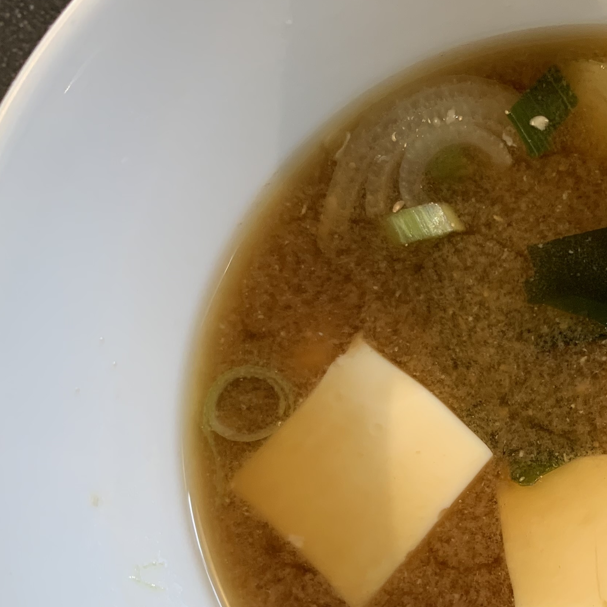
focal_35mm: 56
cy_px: 450
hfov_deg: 28.6
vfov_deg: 30.1
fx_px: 1111
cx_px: 615
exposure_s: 1/100
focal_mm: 4.25
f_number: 1.8
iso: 64
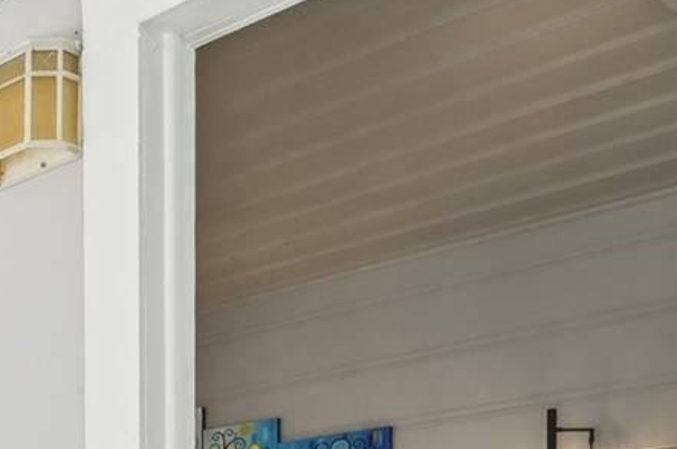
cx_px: -426
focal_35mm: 65
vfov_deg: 18.4
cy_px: 680
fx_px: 1221
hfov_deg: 22.9
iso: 400
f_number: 8
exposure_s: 1/160
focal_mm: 18
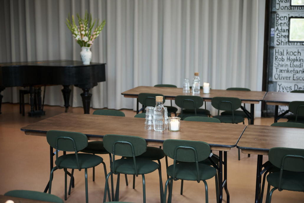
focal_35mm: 55
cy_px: 102
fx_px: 464
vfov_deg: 24.6
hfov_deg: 36.2
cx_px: 152
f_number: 2.8
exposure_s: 1/250
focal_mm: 55
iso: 1000
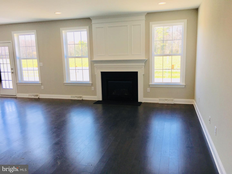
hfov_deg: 61.7
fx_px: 194
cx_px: 116
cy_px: 87
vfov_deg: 48.2
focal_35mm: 29
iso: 25
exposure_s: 1/120
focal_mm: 4.15
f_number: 2.2
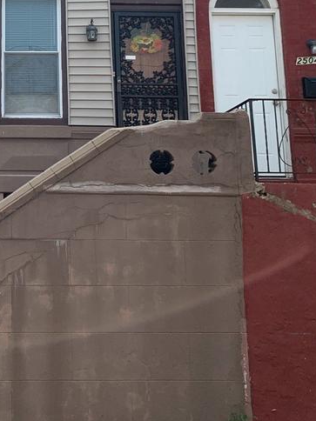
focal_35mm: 58
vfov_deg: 32.2
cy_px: 77
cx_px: -4
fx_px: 706
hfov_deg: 24.1
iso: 25
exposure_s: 1/2075
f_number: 1.8
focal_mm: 4.25
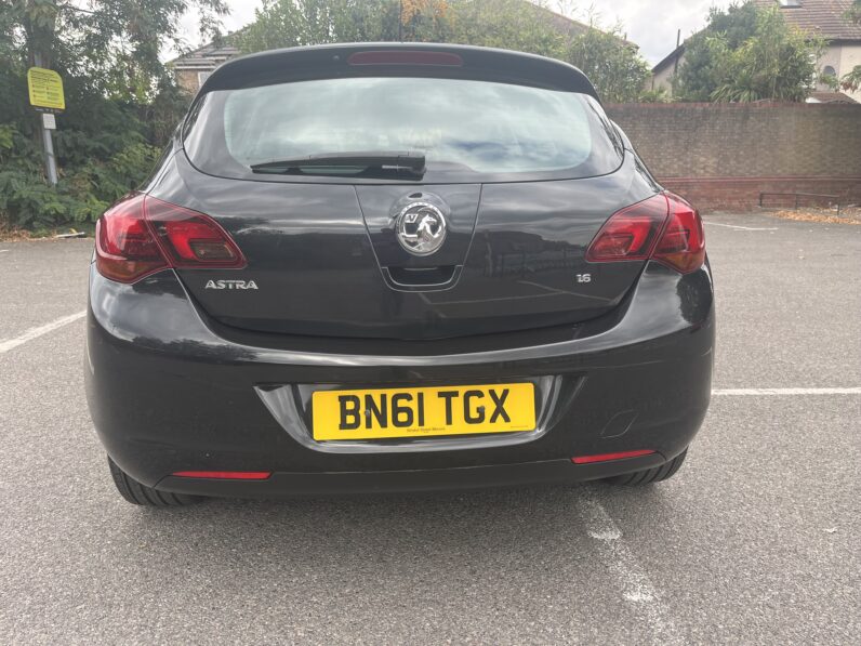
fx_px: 647
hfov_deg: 67.3
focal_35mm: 26
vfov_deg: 53.1
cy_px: 323
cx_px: 430
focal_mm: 5.1
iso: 50
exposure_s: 1/598
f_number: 1.6
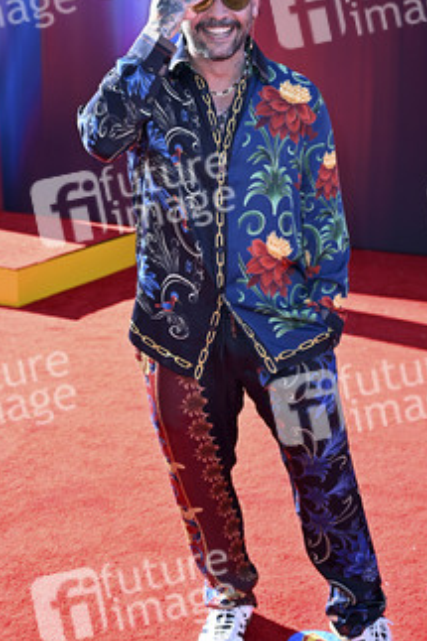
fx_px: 1015
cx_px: 191
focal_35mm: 57
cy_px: 300
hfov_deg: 23.7
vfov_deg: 35.1
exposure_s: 1/200
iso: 500
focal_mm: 46
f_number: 4.5
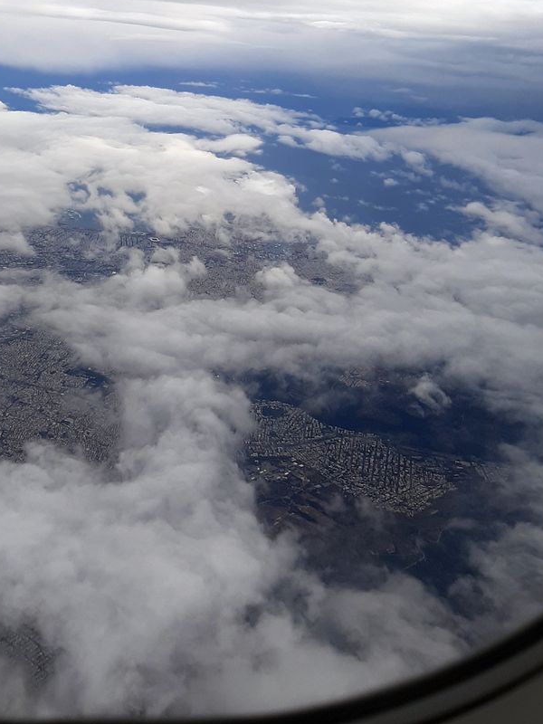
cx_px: 149
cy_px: 243
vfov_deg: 47.1
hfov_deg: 36.1
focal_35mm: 39
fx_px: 816
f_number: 1.7
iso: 40
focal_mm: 3.9
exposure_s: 1/1185
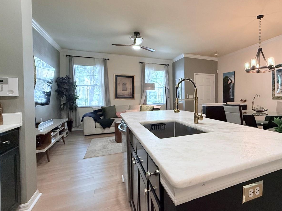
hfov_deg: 82.4
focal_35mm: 19
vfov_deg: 68.6
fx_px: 155
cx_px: 183
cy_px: 100
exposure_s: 1/120
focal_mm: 2.22
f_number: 2.2
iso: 640
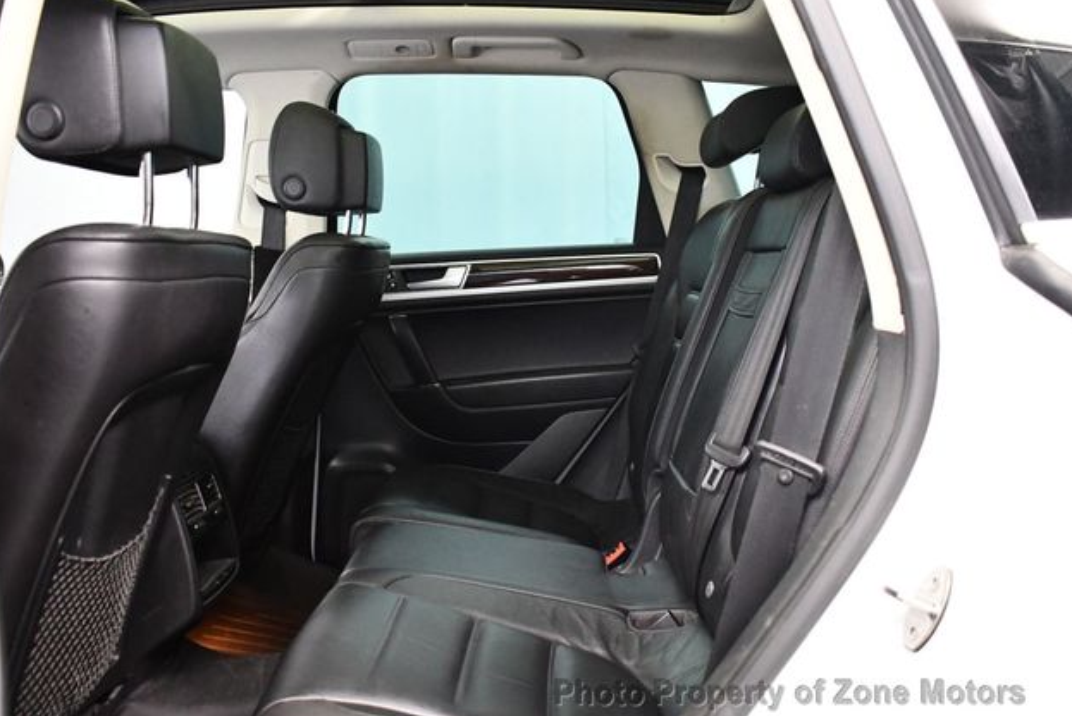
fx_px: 1102
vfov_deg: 36.0
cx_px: 533
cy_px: 358
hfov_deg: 51.9
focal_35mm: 37
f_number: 3.5
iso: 4500
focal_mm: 18
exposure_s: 1/60
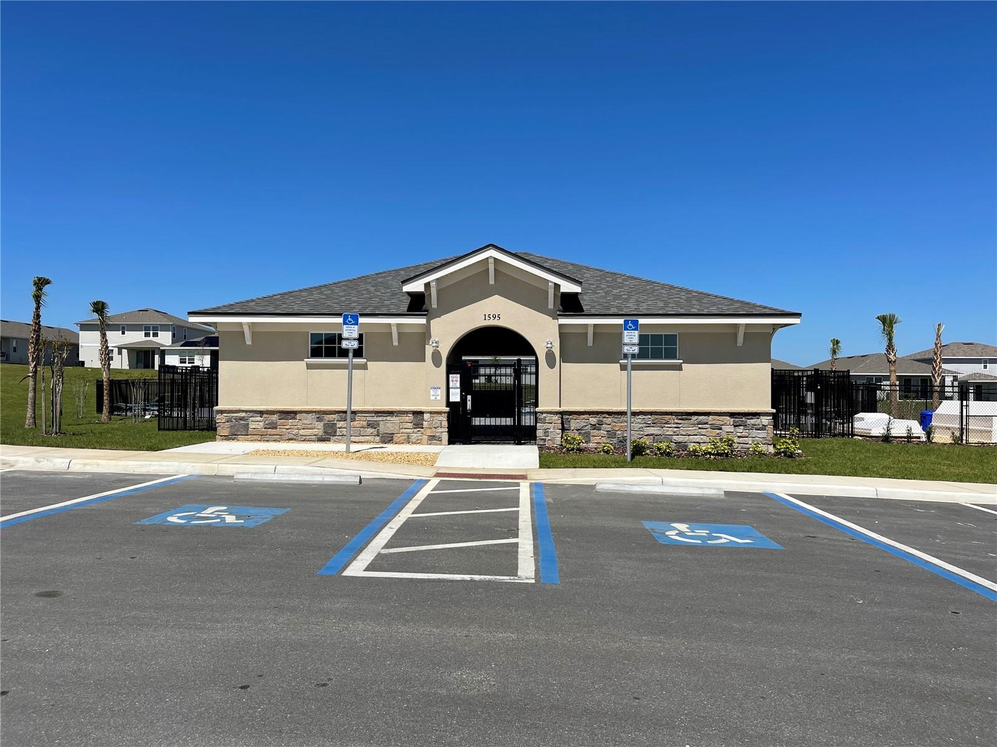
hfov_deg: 67.3
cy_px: 374
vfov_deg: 53.1
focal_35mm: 26
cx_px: 498
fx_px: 749
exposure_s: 1/6579
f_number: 1.6
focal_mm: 5.1
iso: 32
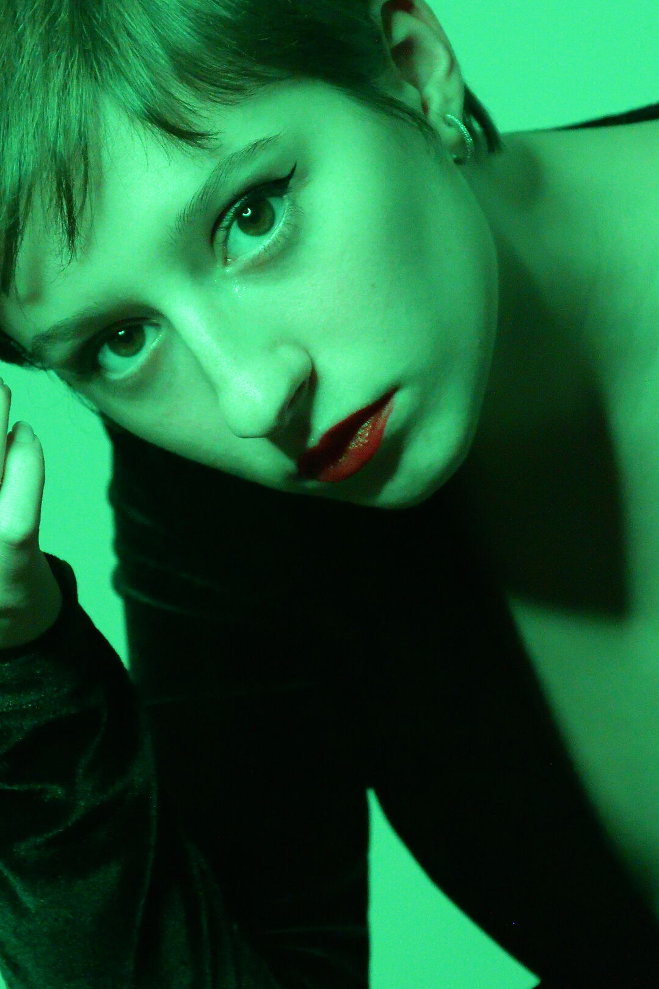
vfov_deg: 8.0
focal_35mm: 258
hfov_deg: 5.3
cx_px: 259
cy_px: 378
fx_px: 7085
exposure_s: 1/125
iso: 4000
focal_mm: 116
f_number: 5.6
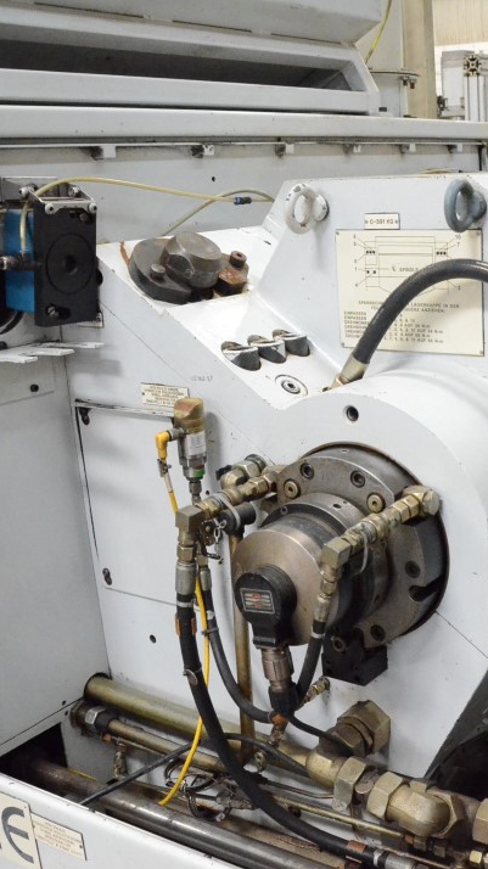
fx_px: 990
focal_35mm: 43
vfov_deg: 47.4
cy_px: 437
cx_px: 485
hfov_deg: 26.3
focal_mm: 18
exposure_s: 1/160
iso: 6400
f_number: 6.3
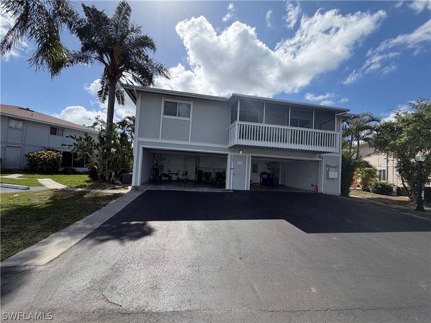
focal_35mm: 14
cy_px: 162
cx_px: 216
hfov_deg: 102.1
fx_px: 174
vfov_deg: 85.7
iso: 25
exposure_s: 1/1312
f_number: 2.2
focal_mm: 2.22
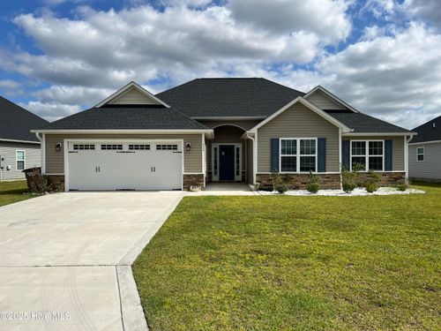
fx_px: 331
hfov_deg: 67.3
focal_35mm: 26
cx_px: 220
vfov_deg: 53.1
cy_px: 166
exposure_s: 1/6993
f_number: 1.5
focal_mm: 5.7
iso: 50
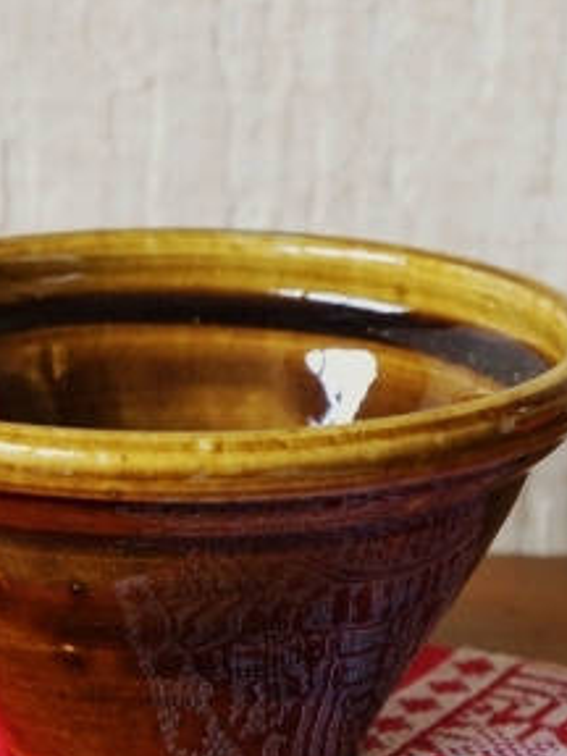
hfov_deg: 10.1
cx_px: 220
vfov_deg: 13.4
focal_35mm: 147
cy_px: 529
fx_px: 3210
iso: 3200
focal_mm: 46
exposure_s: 1/100
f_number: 5.6
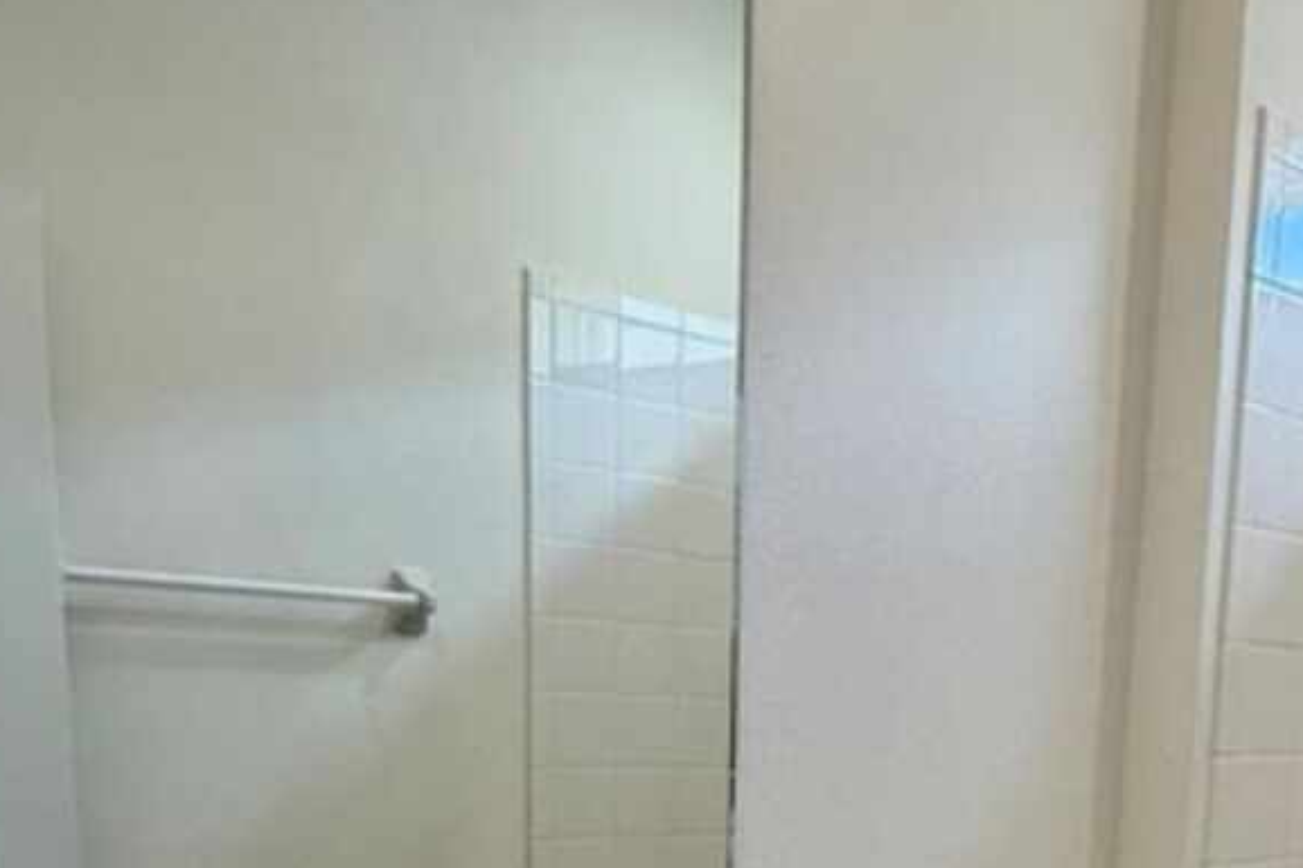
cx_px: 1087
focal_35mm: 43
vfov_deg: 28.1
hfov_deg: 42.8
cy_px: 974
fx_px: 1556
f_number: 2.2
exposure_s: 1/120
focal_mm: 2.22
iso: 160
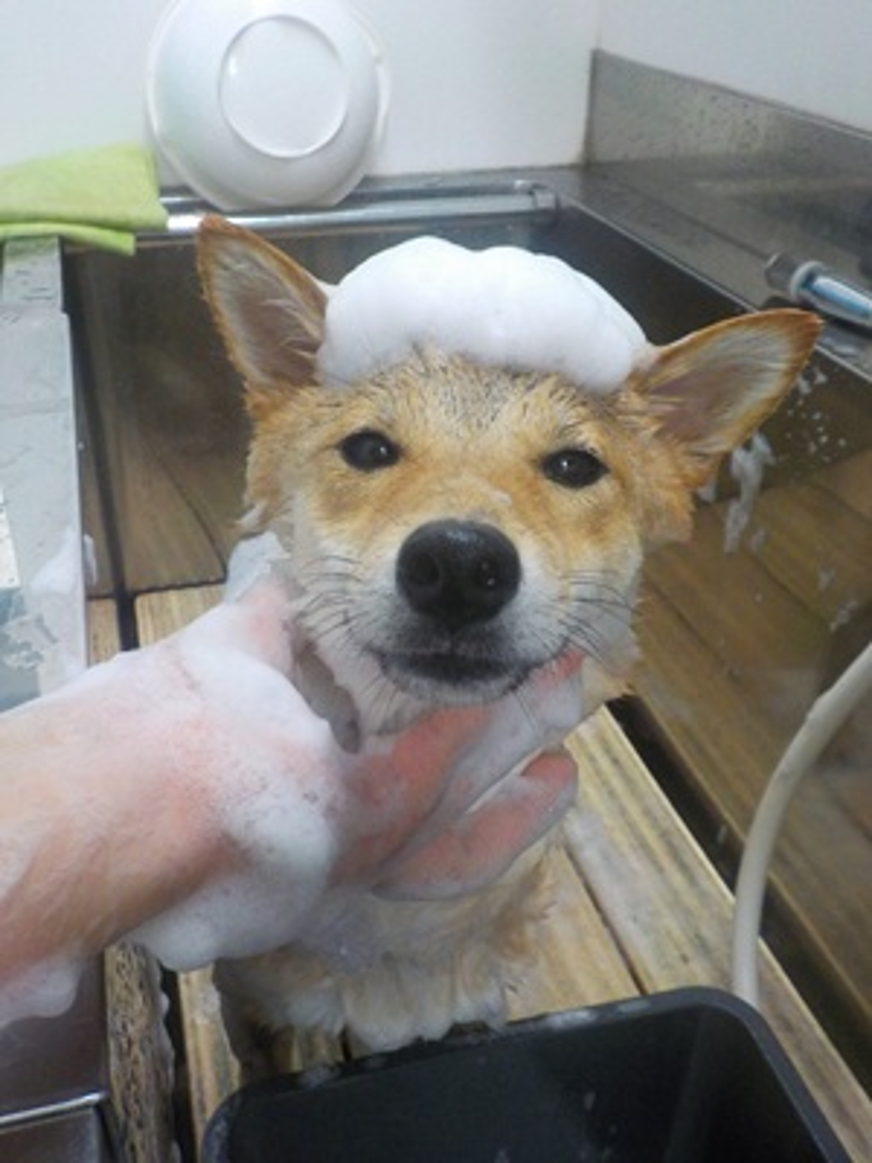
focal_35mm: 30
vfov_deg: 60.0
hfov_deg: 46.8
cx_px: 436
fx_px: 1008
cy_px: 582
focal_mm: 4.1
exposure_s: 1/30
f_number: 3.3
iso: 360
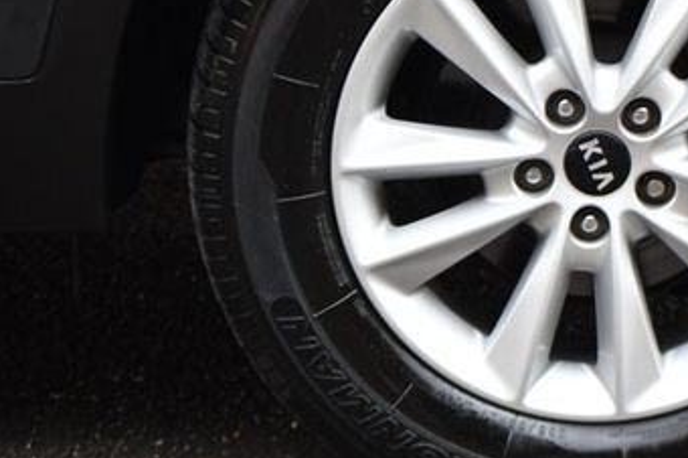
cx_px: 581
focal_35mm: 211
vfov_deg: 6.5
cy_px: 130
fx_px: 4028
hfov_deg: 9.7
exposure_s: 1/125
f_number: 4.8
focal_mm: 75
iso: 800
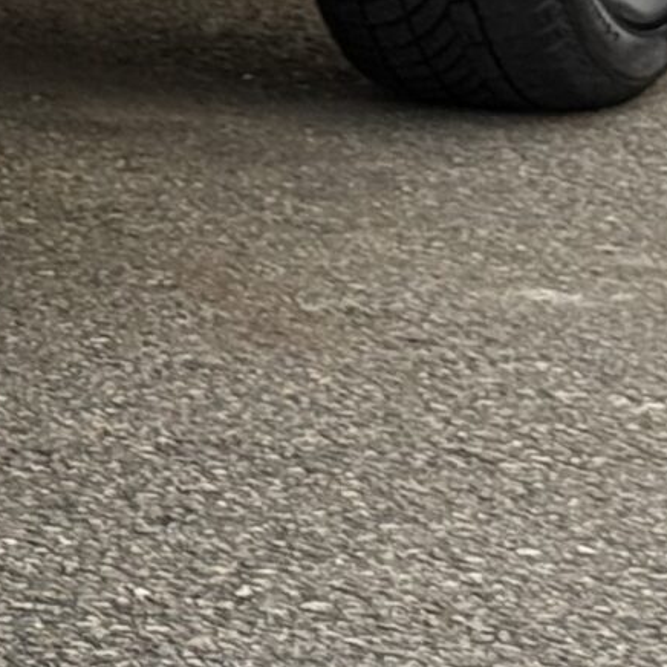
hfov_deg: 6.6
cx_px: -1097
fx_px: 5428
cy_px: -545
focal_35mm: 249
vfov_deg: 6.9
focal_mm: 6.76
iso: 80
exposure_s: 1/1429
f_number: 1.78
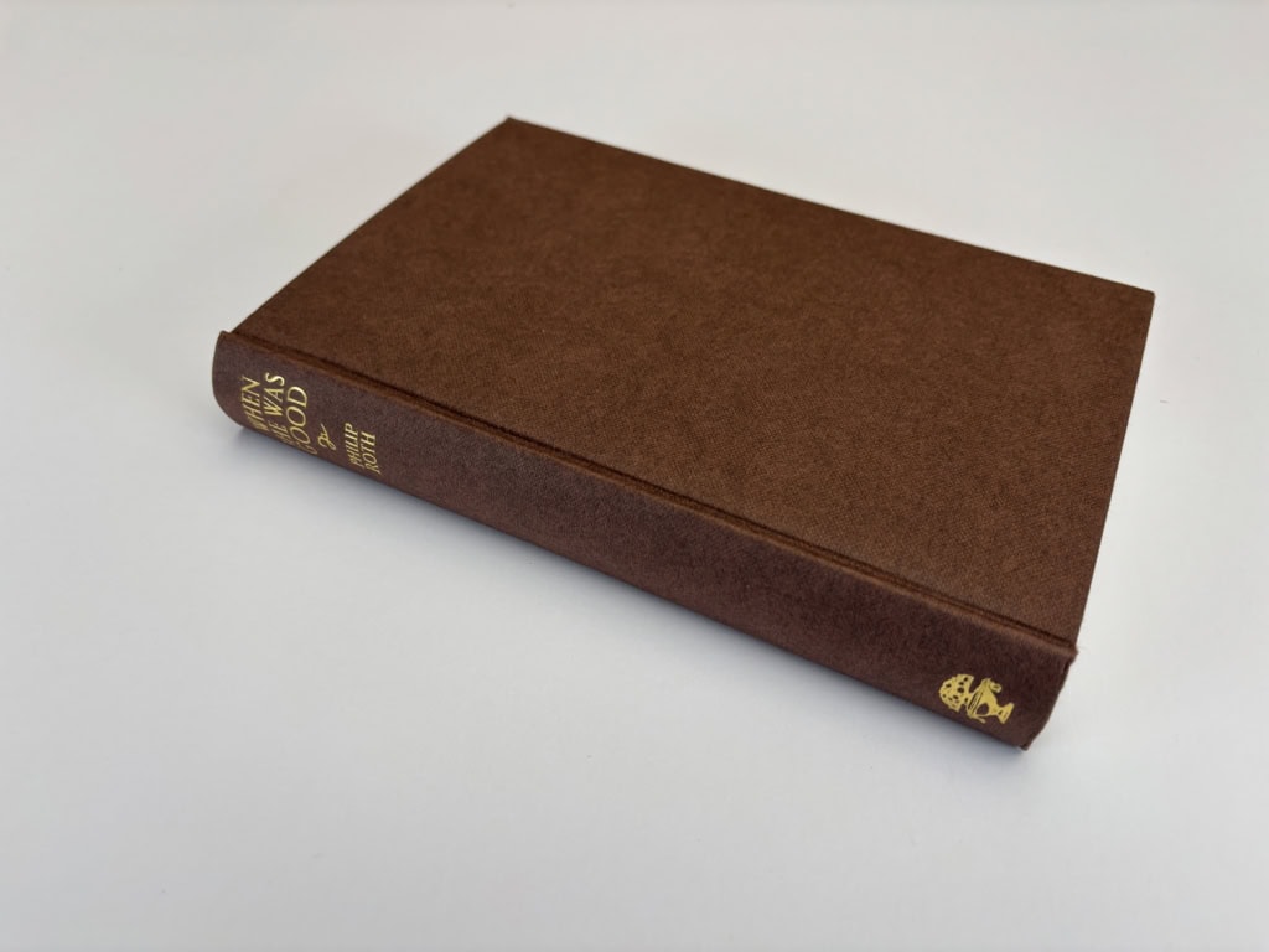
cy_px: 476
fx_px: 953
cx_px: 634
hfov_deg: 67.3
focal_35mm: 26
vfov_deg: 53.1
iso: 40
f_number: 1.6
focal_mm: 6
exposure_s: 1/253
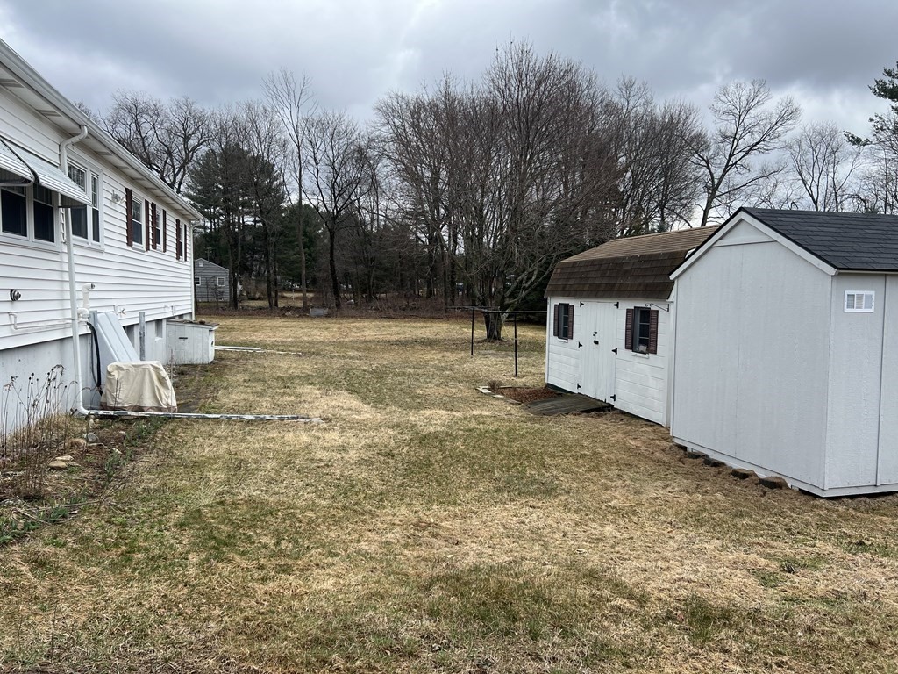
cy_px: 337
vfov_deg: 53.1
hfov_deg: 67.3
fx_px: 674
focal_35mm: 26
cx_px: 449
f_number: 1.5
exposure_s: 1/2165
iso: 50
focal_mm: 5.7
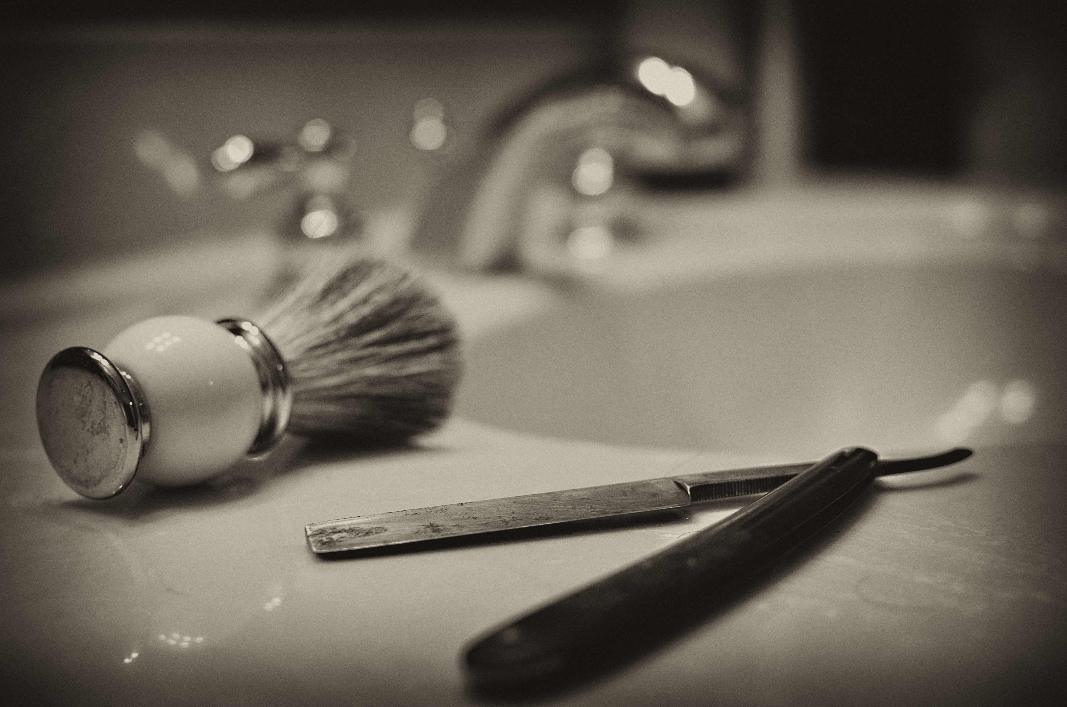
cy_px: 354
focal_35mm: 52
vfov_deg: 25.6
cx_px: 534
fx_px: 1553
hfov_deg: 37.9
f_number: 4
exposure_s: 1/60
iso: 800
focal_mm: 35
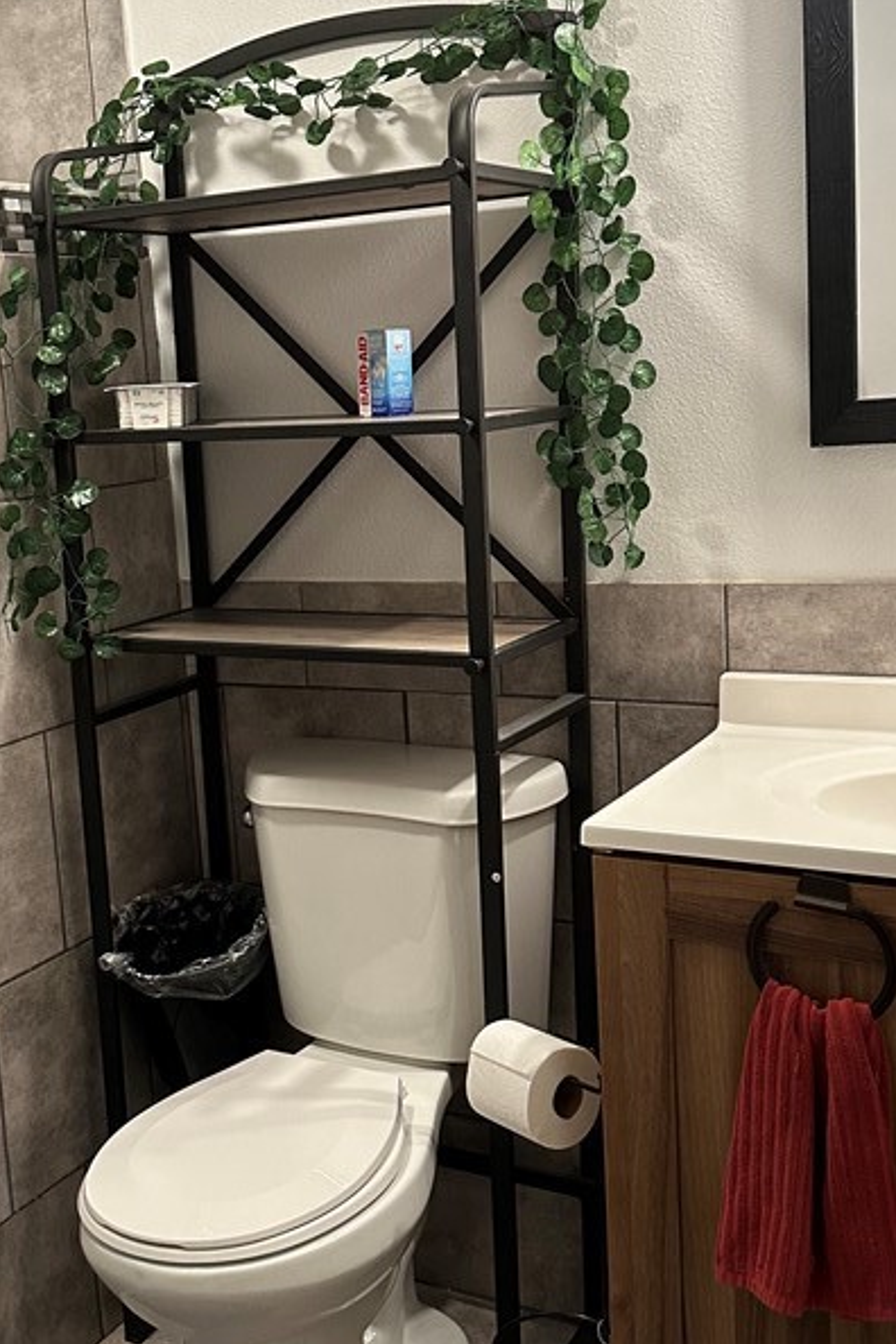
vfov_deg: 45.4
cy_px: 677
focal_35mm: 43
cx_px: 339
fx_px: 1605
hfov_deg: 31.1
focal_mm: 6.86
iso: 400
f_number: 1.78
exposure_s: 1/60
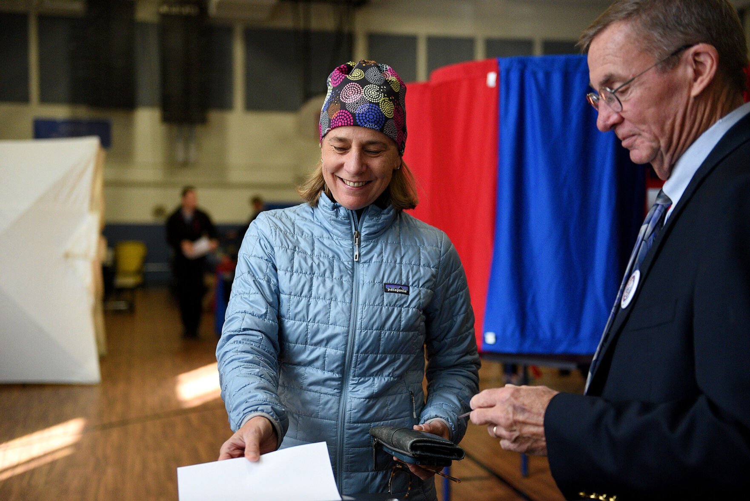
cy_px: 250
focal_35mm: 48
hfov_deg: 41.1
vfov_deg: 28.1
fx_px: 1000
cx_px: 375
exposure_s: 1/800
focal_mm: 48
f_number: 2.8
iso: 2500
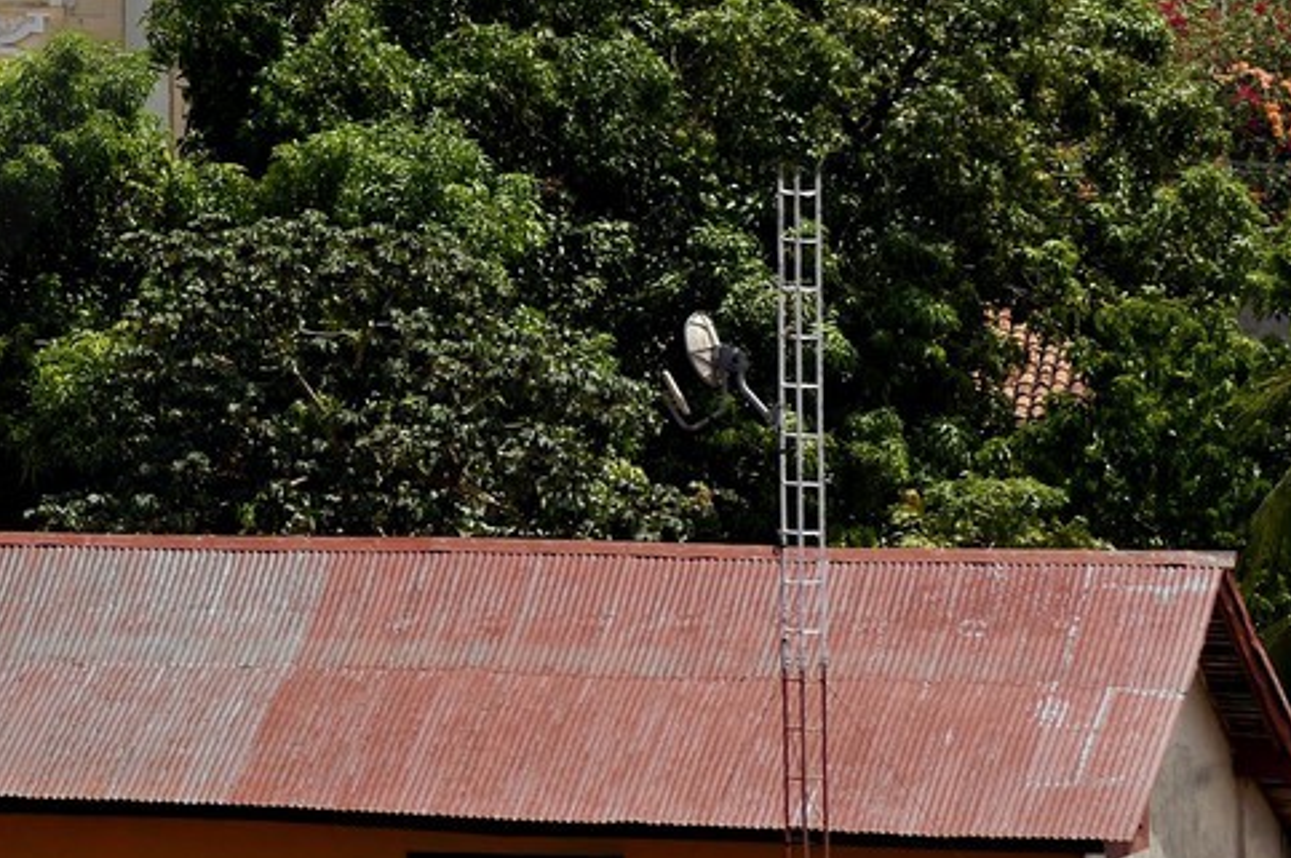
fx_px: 23751
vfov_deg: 2.1
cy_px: -462
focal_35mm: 663
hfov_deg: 3.1
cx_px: -823
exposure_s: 1/320
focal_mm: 200
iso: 200
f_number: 10
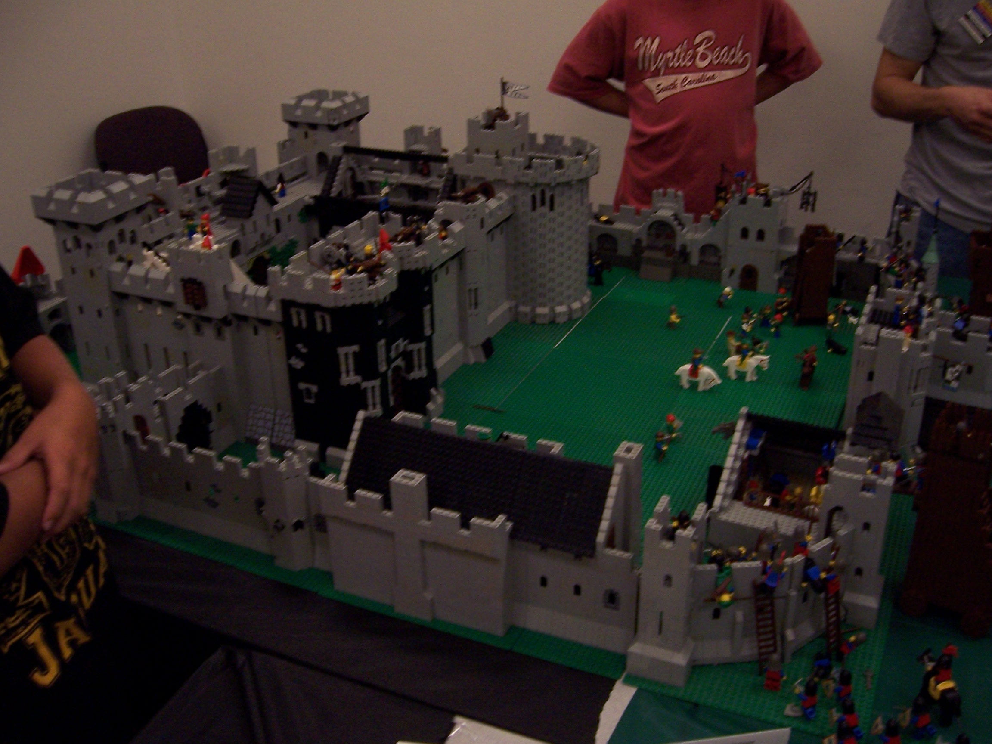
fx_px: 1032
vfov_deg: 39.7
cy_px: 372
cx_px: 496
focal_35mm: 36
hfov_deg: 51.4
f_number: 3
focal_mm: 6
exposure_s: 1/30
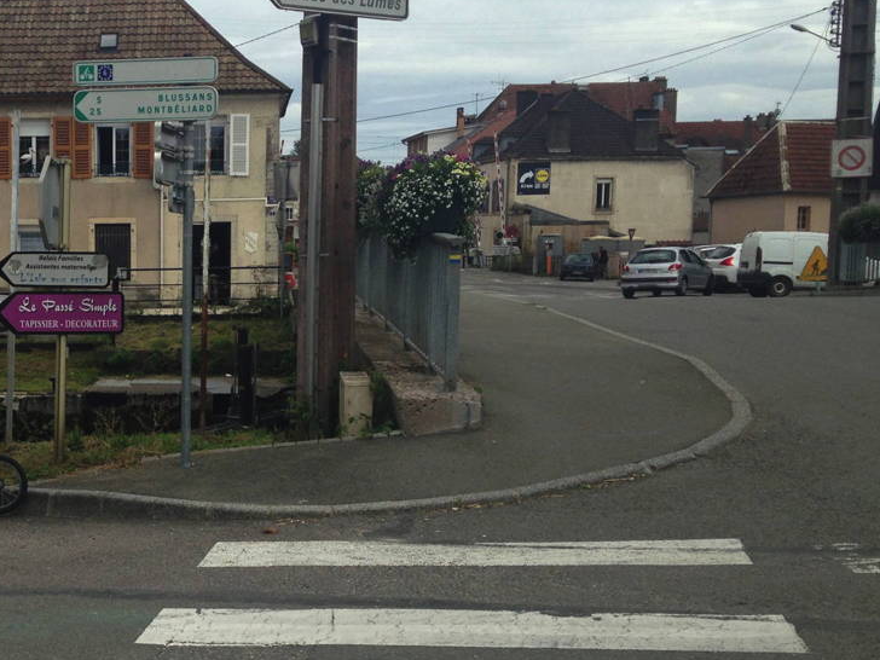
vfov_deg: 25.2
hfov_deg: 32.0
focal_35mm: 58
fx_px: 1474
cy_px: 392
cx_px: 126
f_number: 2.4
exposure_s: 1/1355
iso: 50
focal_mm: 4.12
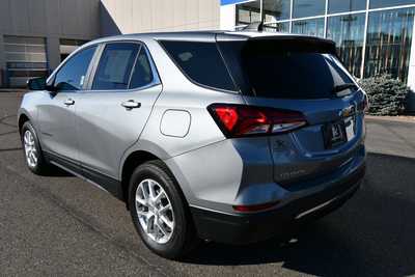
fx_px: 346
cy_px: 138
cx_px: 208
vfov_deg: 43.6
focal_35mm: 30
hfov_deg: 61.9
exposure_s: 1/400
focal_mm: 20
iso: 100
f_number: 10
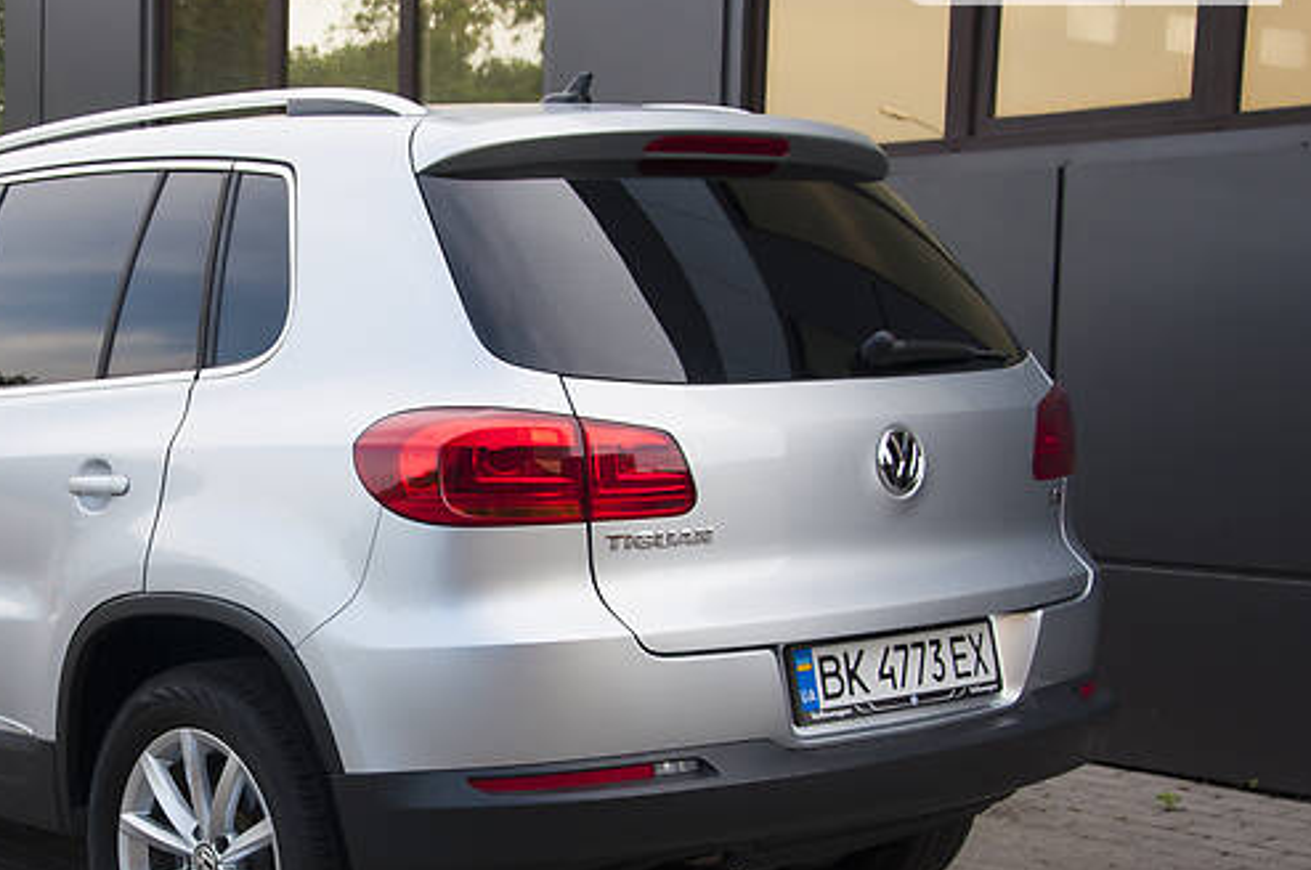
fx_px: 2473
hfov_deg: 29.0
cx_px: 260
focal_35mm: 68
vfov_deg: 19.9
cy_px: 564
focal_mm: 28
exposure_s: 1/250
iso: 100
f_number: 5.6
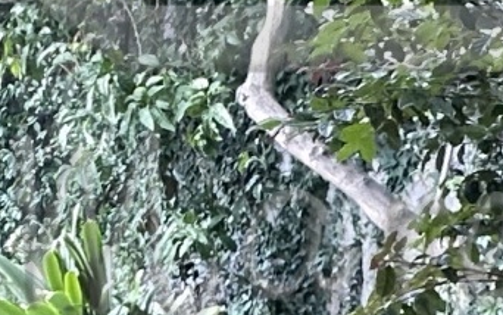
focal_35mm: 111
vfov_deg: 11.8
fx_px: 1522
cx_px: -138
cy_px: 172
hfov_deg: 17.7
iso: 250
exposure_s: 1/99
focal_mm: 2.22
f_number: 2.2
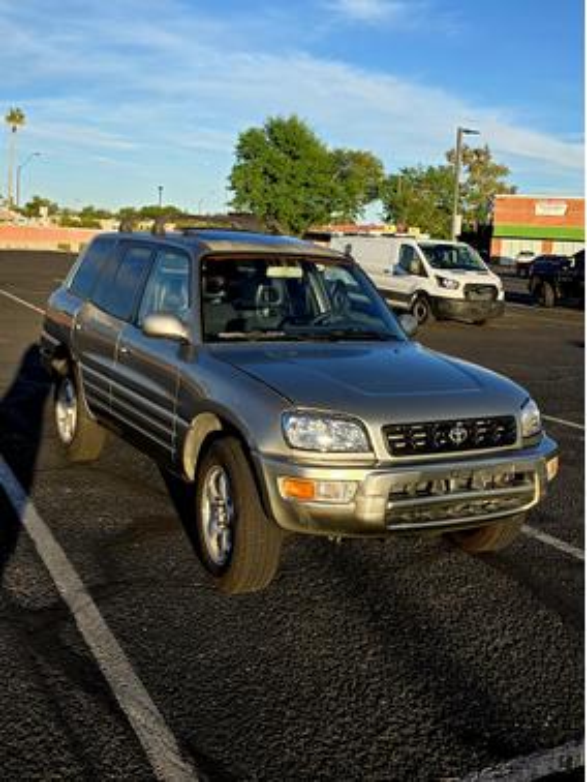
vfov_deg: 73.9
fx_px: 519
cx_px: 294
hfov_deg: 58.9
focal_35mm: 23
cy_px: 391
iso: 80
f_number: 1.7
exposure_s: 1/3333
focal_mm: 6.3
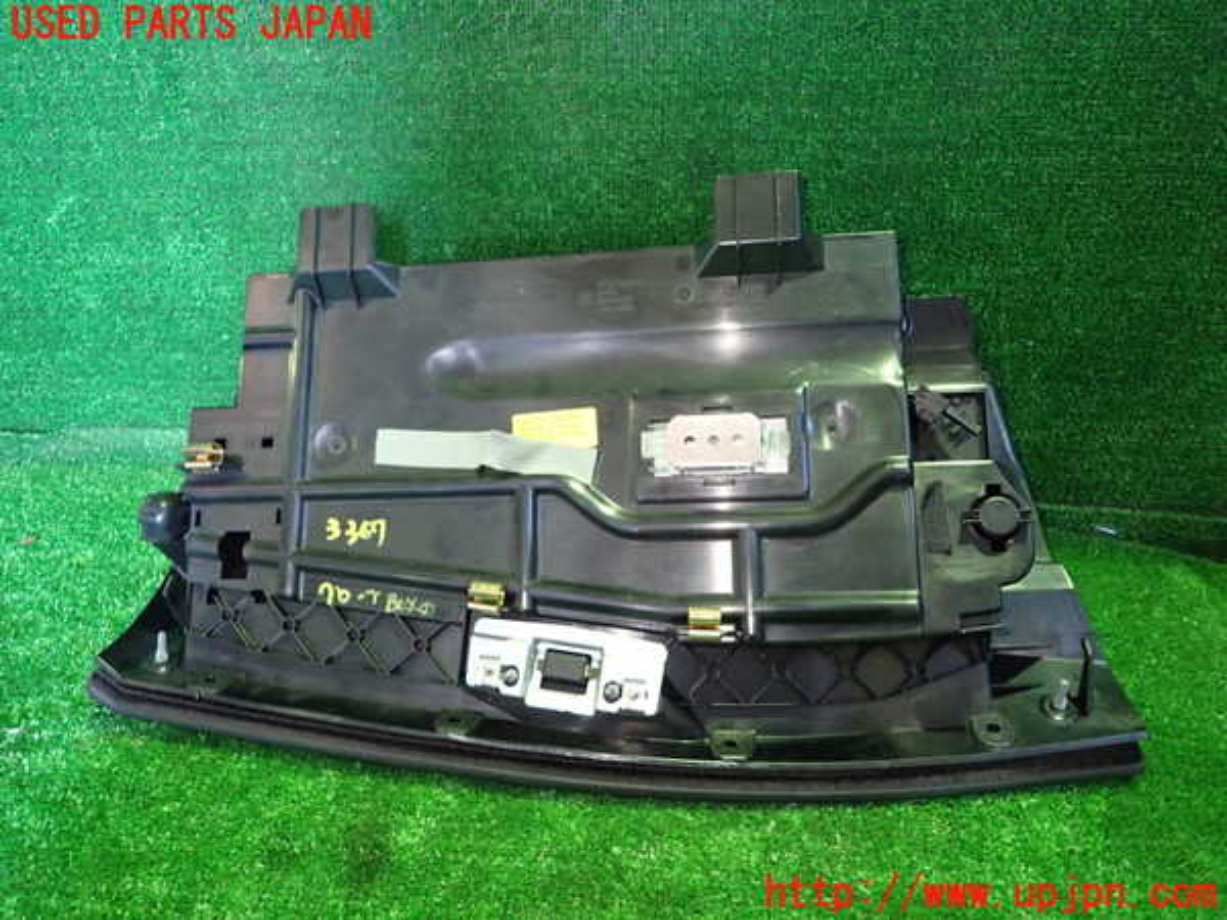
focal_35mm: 25
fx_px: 886
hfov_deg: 69.4
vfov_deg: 54.9
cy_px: 460
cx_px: 614
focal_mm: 4.5
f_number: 2
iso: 800
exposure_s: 1/30
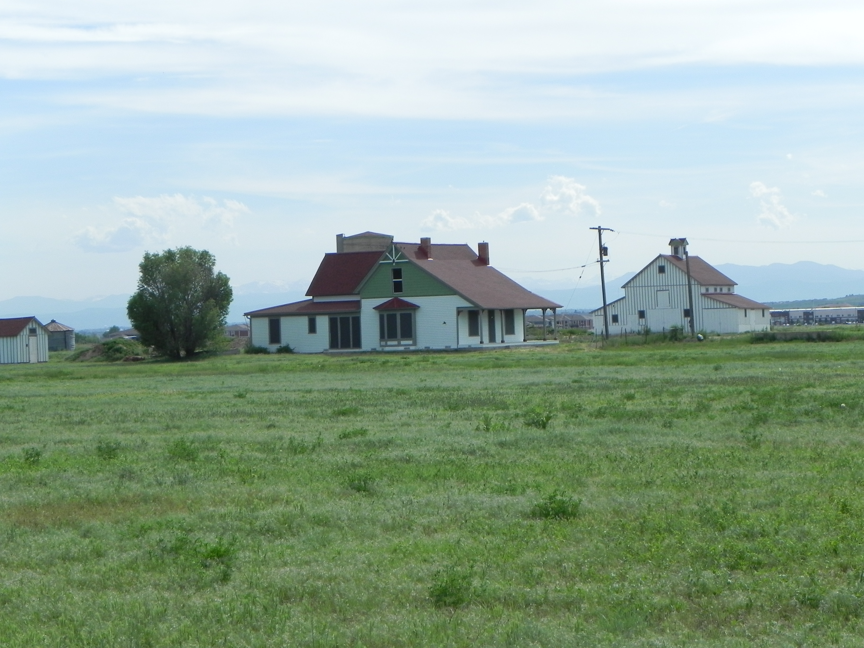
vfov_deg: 17.4
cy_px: 324
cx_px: 432
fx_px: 2122
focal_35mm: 85
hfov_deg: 23.0
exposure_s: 1/406
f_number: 8
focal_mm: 15.1
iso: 160
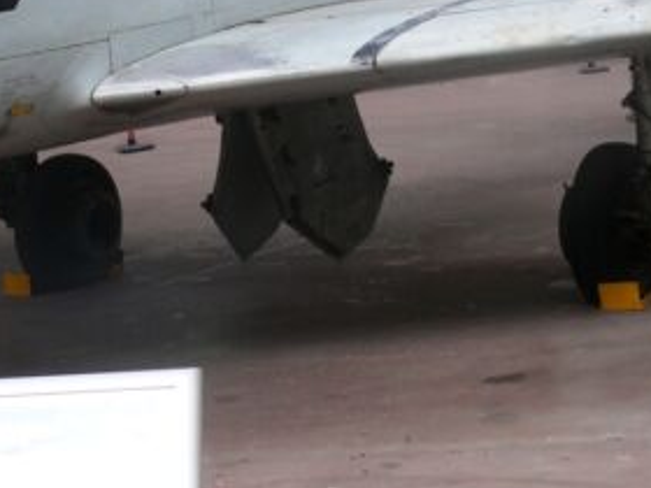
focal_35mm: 109
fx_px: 2050
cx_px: 370
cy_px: 106
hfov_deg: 18.0
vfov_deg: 13.5
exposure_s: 1/100
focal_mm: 10.2
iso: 100
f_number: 3.2
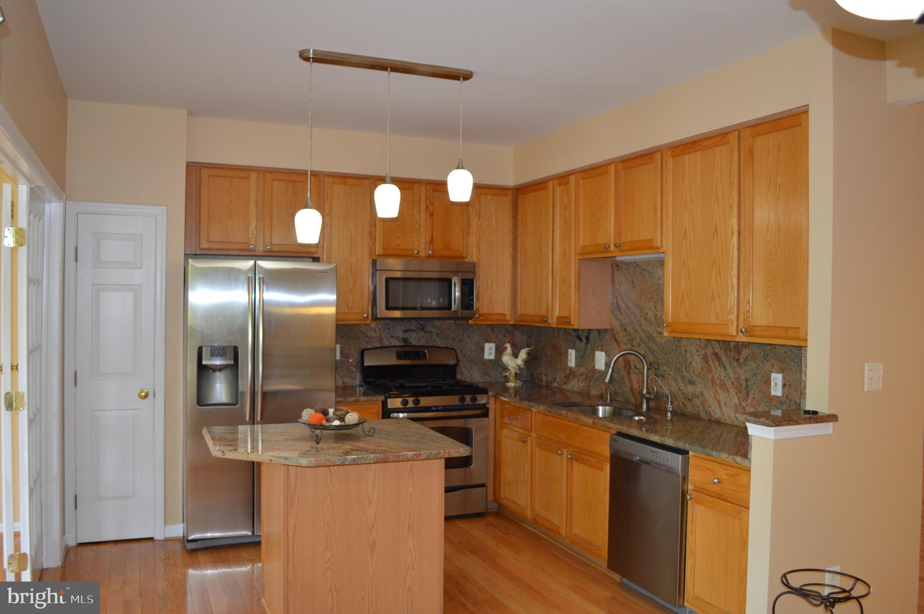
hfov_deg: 62.0
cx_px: 462
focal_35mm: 30
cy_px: 307
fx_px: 769
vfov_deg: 43.5
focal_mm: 20
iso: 400
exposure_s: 1/60
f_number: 4
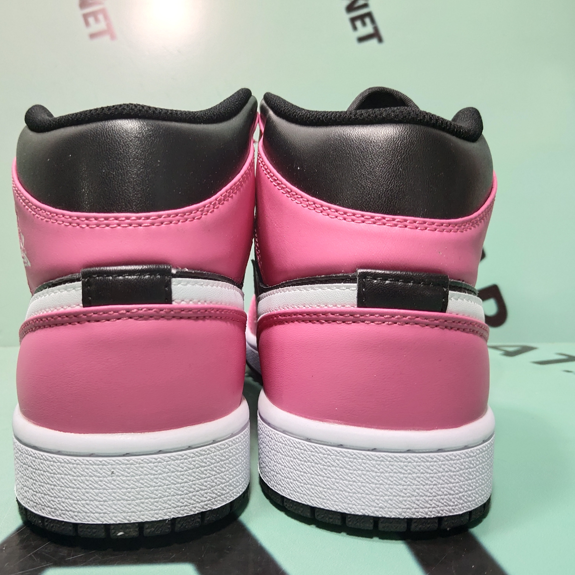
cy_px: 292
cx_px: 214
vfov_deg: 46.0
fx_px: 677
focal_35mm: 36
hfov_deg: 45.6
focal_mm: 4.35
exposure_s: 1/678
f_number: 1.79
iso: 50
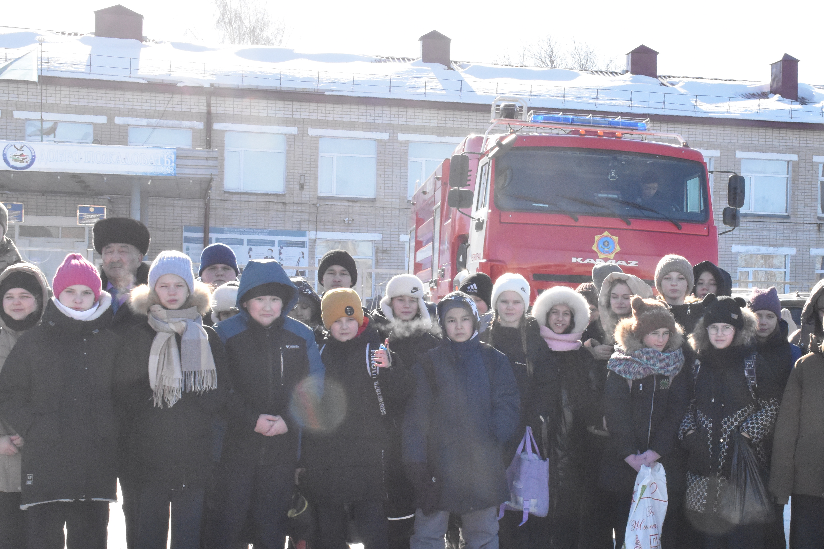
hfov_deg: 33.7
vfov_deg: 23.1
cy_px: 333
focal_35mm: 59
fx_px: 1344
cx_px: 556
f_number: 16
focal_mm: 27
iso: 3200
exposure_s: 1/1000
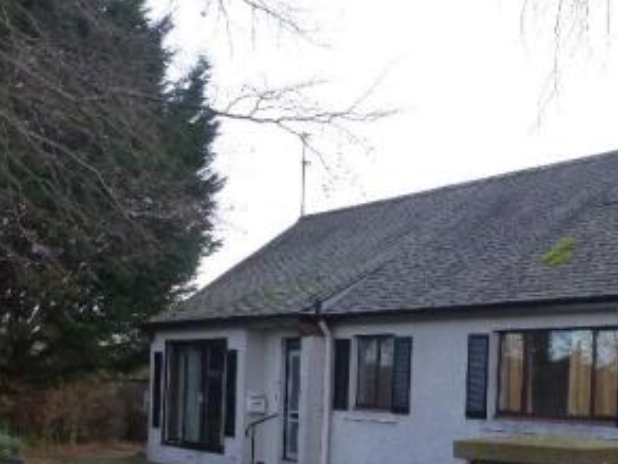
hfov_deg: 32.1
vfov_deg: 23.9
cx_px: 374
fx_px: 1071
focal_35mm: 60
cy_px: 395
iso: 160
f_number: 3.6
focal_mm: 5.4
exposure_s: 1/60
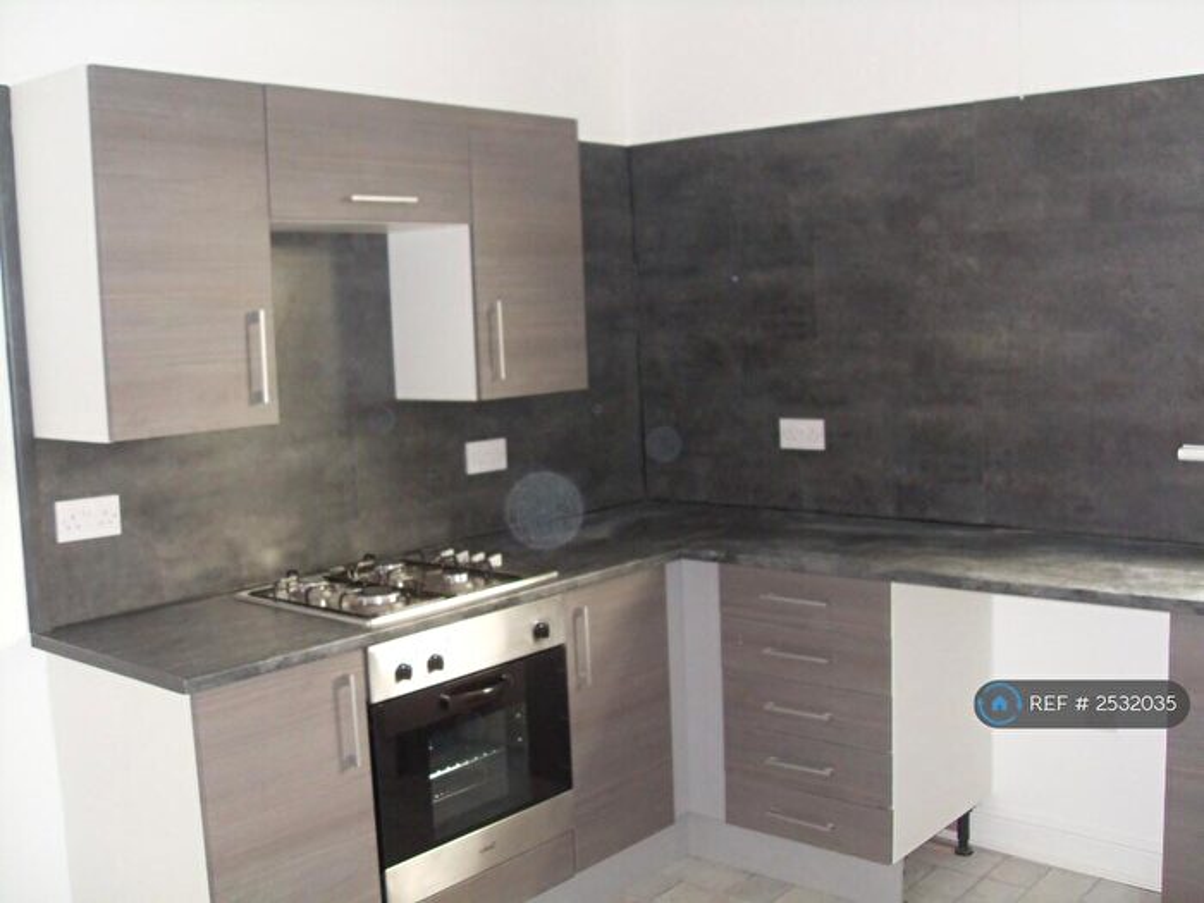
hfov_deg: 50.1
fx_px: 1287
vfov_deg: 38.7
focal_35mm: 37
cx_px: 602
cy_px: 452
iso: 120
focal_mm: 6.3
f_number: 2.8
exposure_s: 1/45
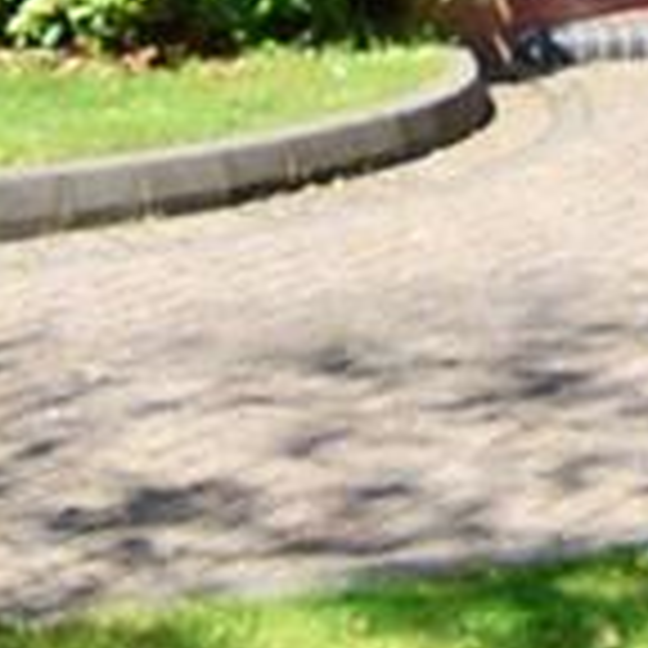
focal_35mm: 142
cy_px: -436
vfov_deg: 11.6
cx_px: 922
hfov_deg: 11.8
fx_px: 3007
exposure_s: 1/800
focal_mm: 10
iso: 100
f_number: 3.5
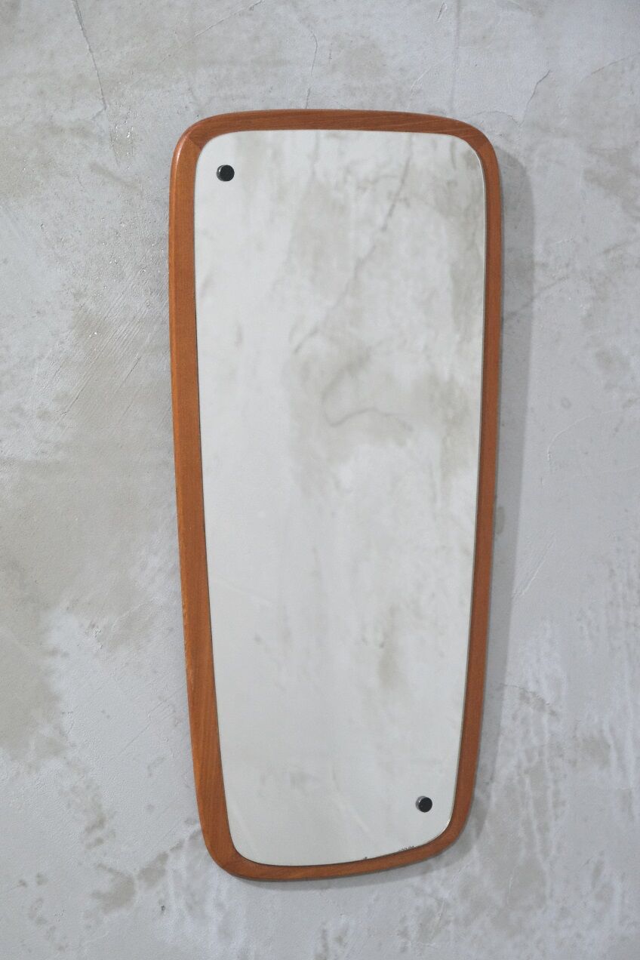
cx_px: 320
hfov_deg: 15.5
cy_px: 480
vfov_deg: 23.1
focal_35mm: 88
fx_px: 2346
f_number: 4
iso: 5000
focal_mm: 58.6
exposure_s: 1/85
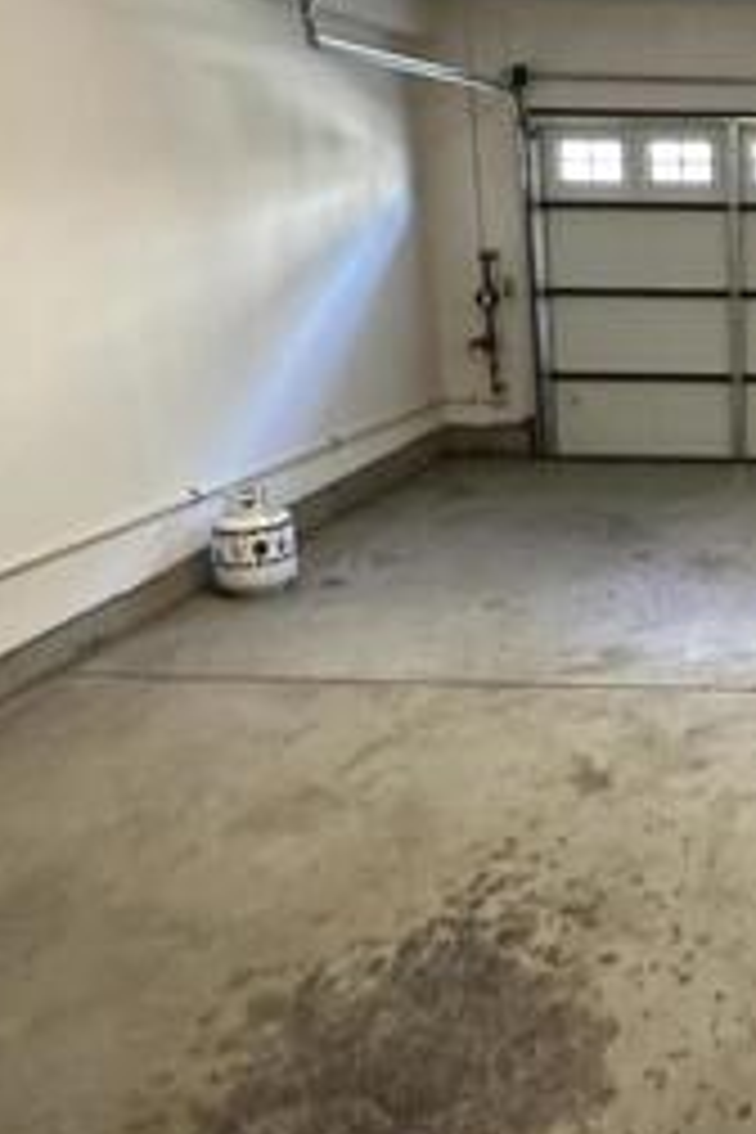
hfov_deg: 30.7
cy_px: 477
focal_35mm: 37
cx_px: 896
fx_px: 1165
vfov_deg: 51.7
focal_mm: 2.22
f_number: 2.2
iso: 500
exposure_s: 1/60
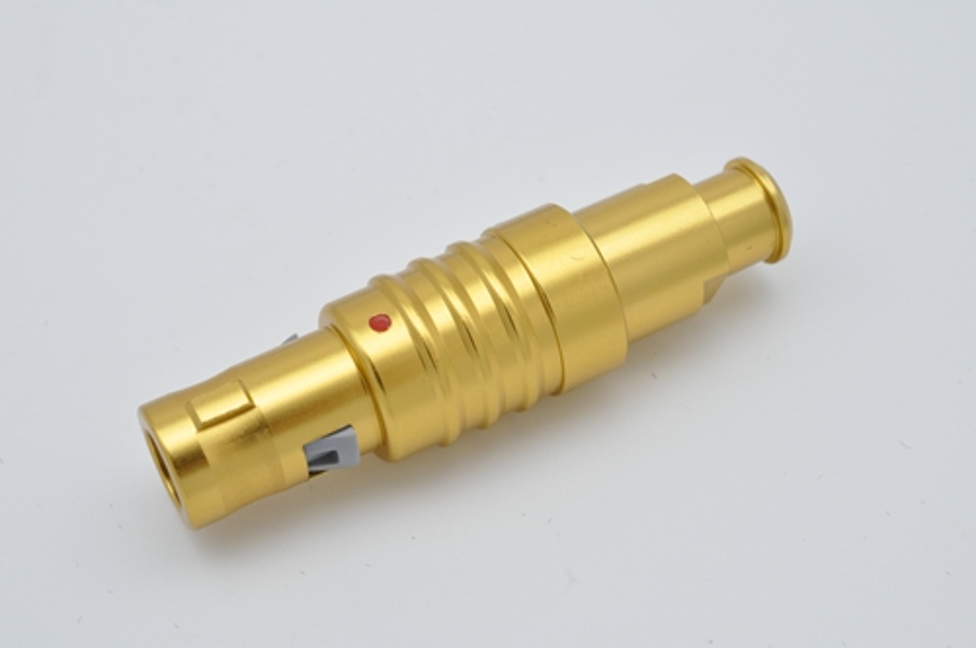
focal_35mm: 60
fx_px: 1625
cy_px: 324
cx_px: 488
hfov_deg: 33.4
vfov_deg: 22.6
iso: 900
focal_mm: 40
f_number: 16
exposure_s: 1/125
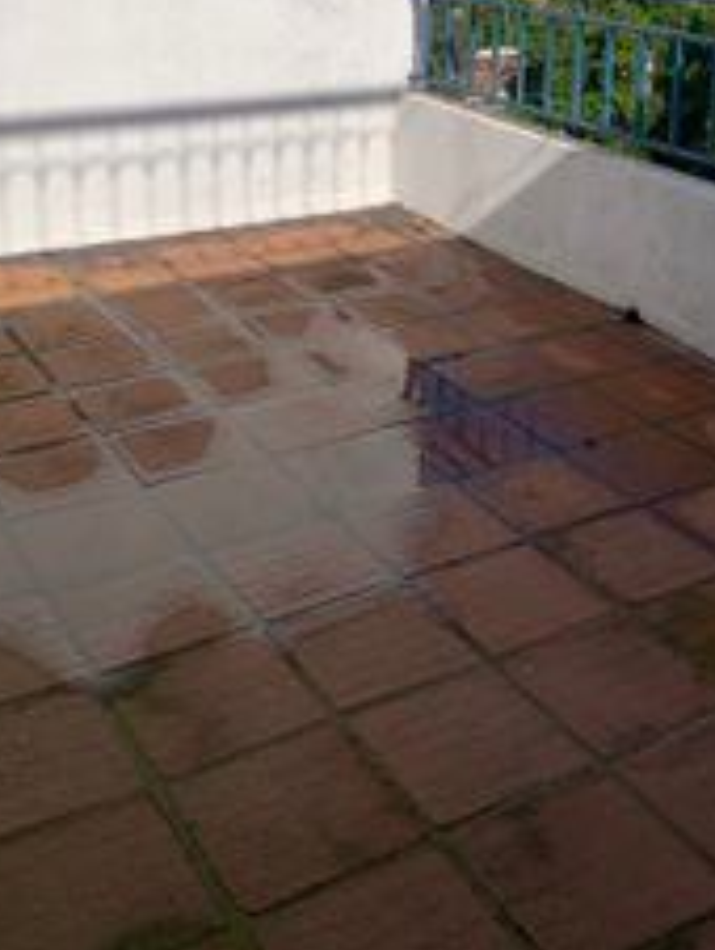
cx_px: 429
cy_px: 181
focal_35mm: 46
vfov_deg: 39.5
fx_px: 1264
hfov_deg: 31.5
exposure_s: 1/6061
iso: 25
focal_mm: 4.25
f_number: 1.8
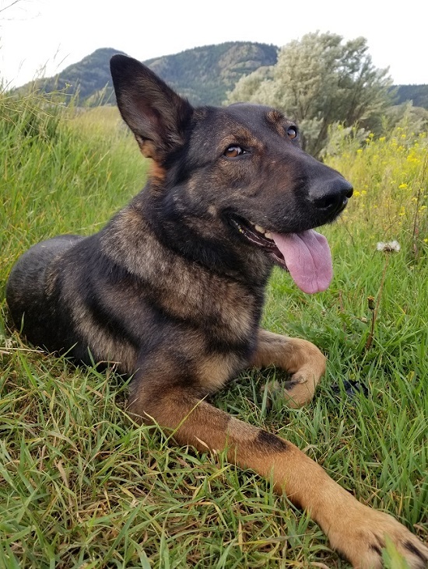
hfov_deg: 53.1
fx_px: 428
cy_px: 284
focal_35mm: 26
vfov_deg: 67.3
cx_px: 214
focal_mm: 4.25
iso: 50
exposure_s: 1/184
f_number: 1.7
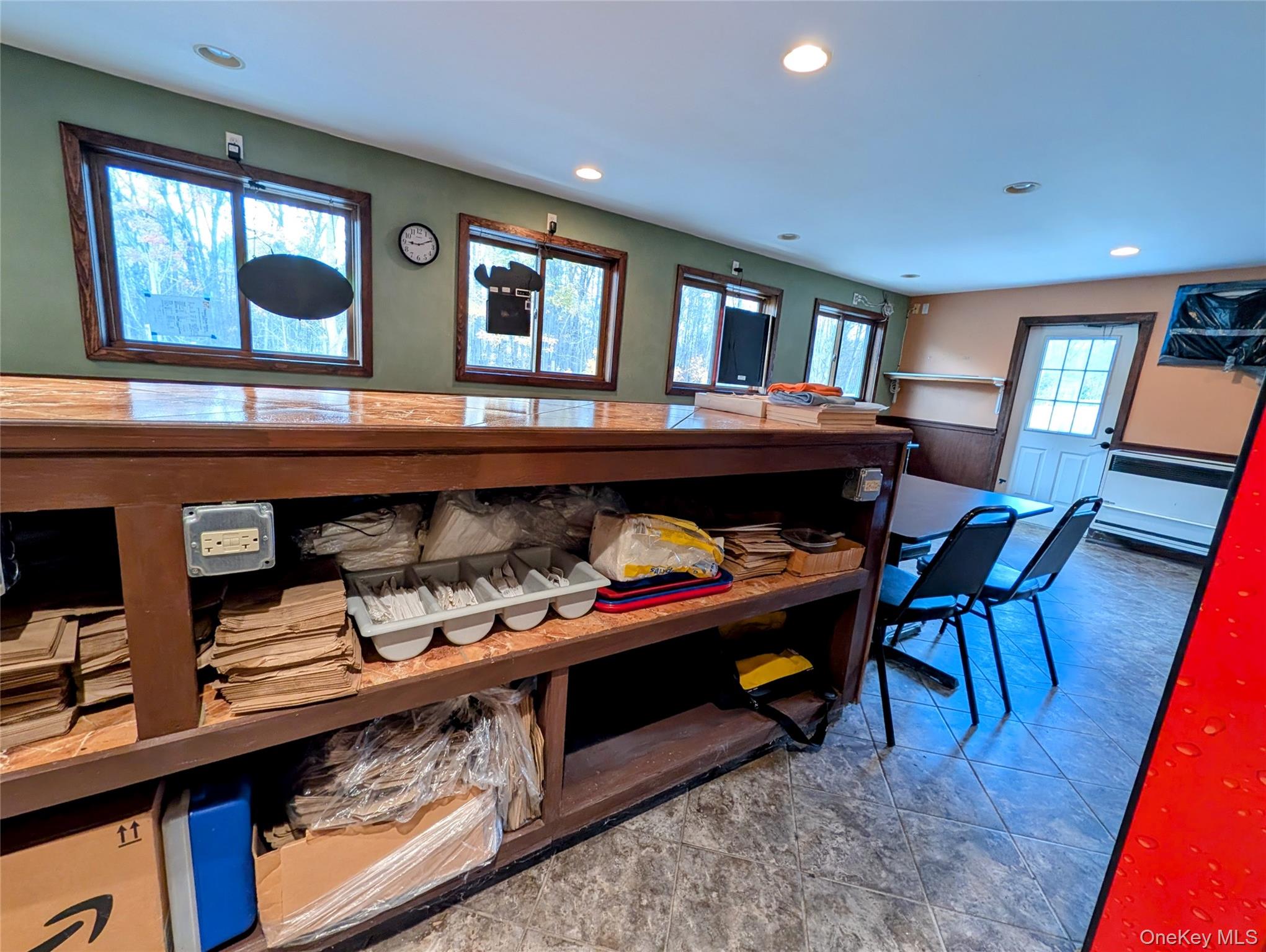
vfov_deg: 94.6
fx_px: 439
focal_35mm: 12
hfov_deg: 110.5
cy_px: 476
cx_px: 633
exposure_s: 1/60
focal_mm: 2.02
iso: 89
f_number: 1.7
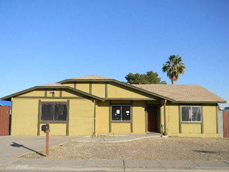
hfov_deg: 51.3
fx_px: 238
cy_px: 86
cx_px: 114
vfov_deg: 39.7
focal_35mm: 36
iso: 112
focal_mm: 6.4
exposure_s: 1/252
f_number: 7.4
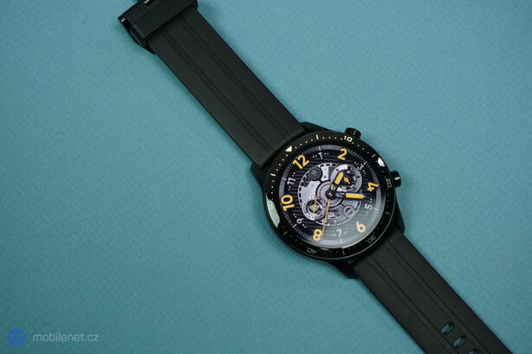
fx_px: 753
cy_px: 177
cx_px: 266
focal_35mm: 51
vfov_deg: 26.5
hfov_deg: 38.9
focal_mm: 51
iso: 2000
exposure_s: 1/200
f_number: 8
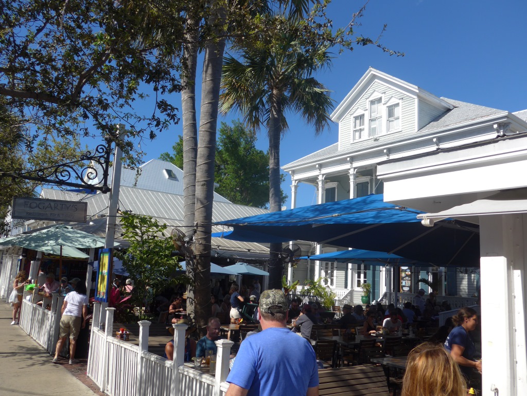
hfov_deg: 61.7
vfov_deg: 48.2
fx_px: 442
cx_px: 264
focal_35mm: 29
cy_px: 198
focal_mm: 6
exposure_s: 1/2000
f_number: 2.8
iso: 80
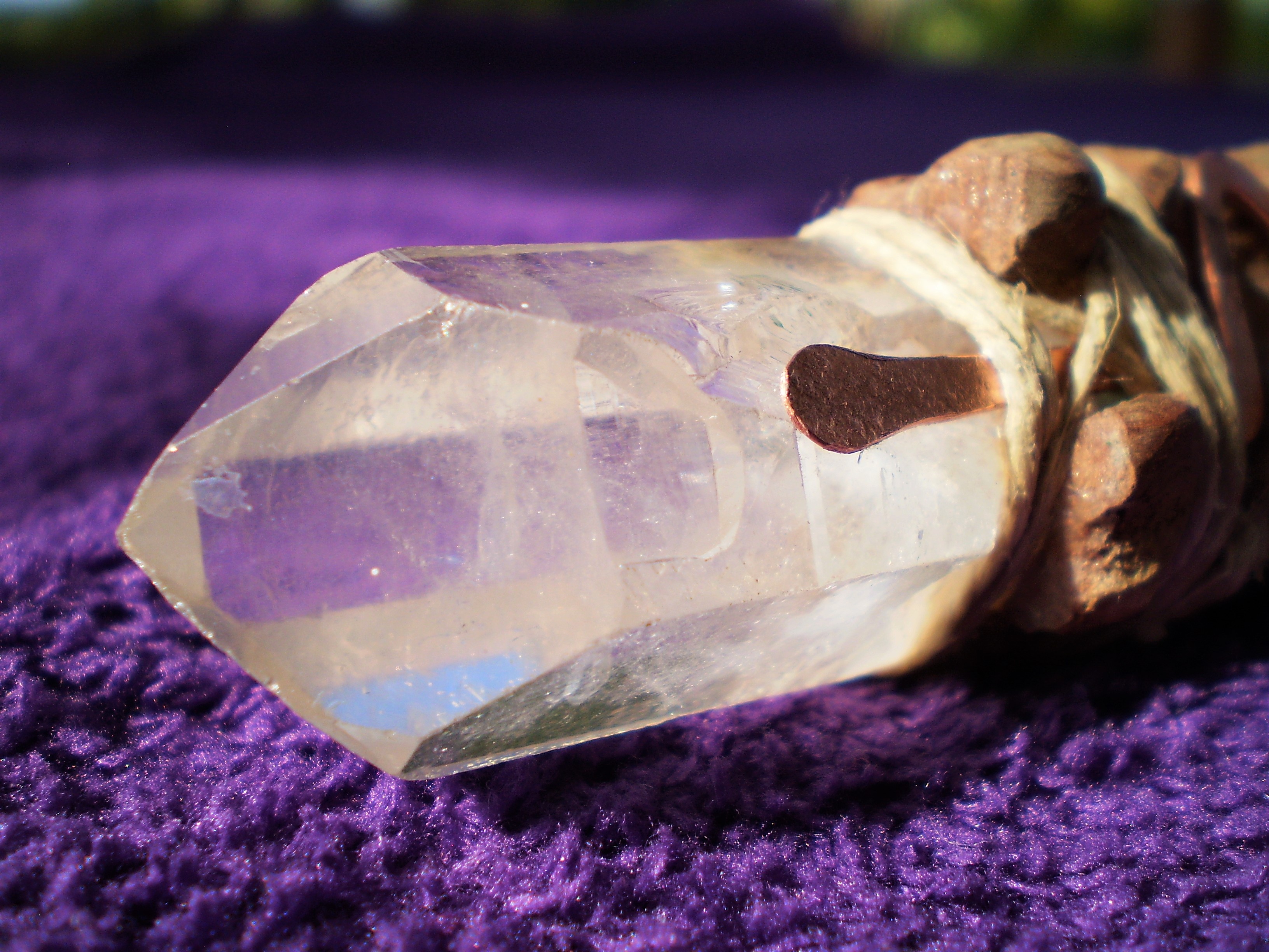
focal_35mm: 42
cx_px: 634
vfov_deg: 34.3
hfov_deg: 44.8
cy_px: 476
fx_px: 1540
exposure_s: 1/1000
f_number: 3.5
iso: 64
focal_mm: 7.4
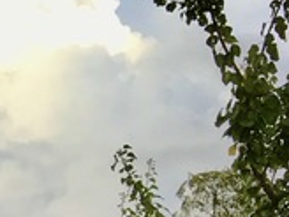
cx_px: -597
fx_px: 1511
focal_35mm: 181
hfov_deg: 8.8
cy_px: 459
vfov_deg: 7.8
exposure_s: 1/427
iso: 25
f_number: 2.2
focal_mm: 4.15
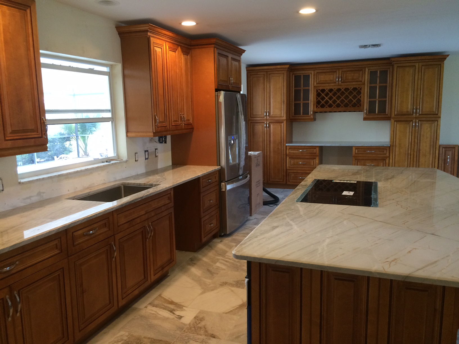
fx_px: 385
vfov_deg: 48.2
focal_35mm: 29
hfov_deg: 61.7
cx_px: 230
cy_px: 172
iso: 125
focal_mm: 4.15
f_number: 2.2
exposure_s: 1/30
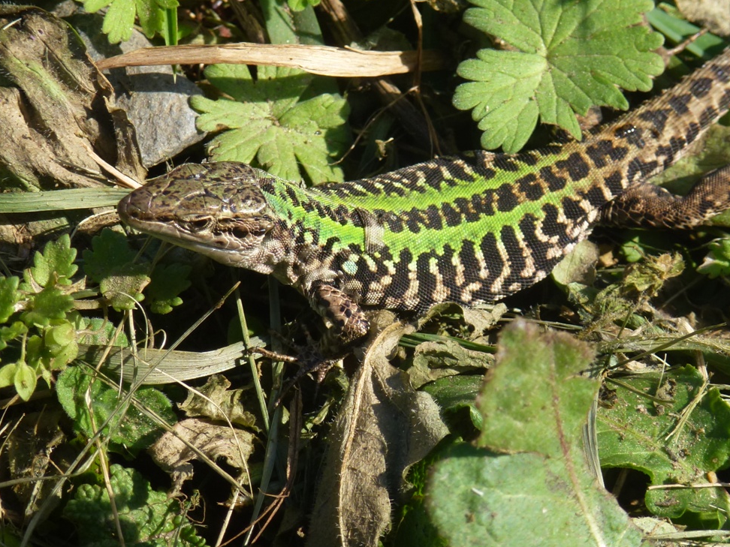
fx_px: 11198
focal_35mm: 531
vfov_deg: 2.8
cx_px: 362
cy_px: 269
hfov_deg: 3.7
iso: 100
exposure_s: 1/250
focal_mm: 68.8
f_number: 5.9
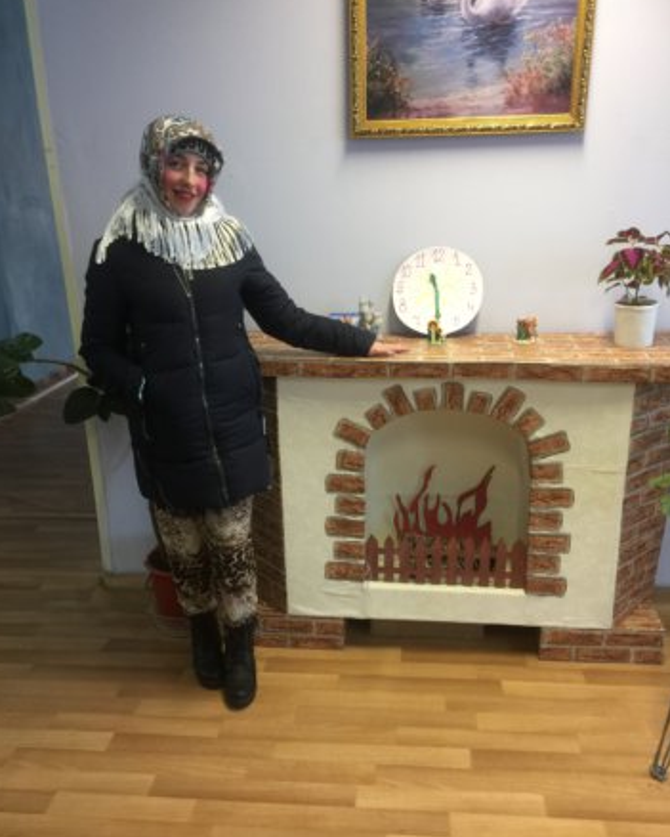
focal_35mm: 31
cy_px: 445
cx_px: 332
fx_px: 768
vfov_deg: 57.1
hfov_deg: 47.2
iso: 64
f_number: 2.2
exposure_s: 1/17
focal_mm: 4.15
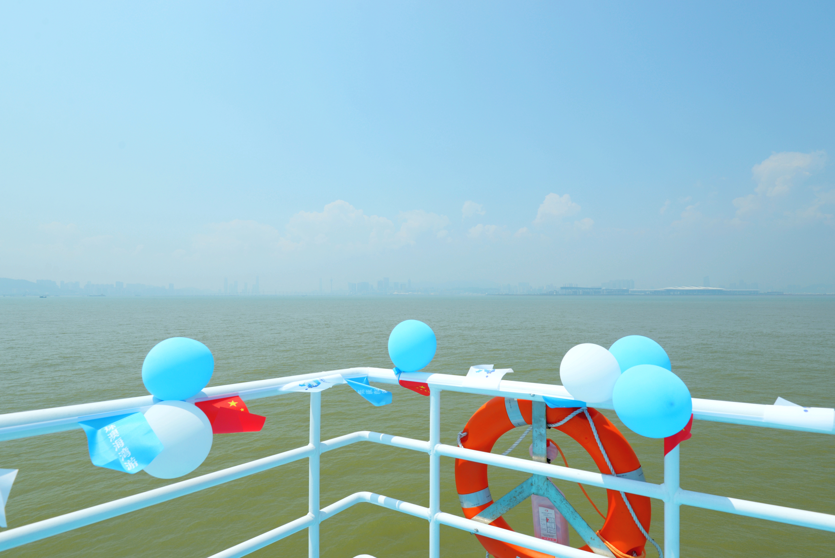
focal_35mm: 17
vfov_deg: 70.5
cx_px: 418
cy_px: 279
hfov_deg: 93.3
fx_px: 394
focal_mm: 17
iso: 160
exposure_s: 1/640
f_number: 8
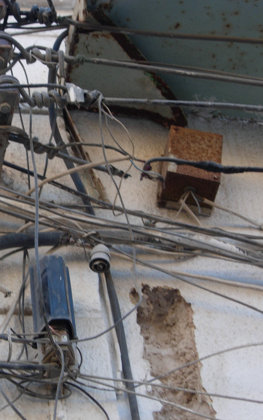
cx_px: 17
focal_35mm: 117
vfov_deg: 17.8
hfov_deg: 11.1
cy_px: 208
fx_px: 1342
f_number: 4
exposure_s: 1/57
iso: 64
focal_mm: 17
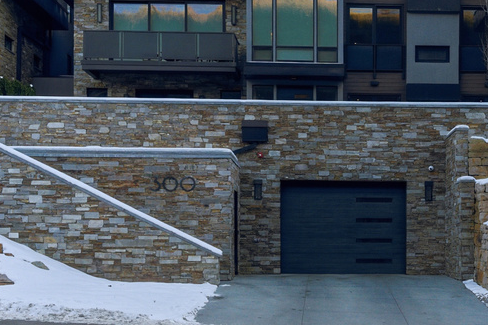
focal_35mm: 63
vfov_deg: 20.9
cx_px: 372
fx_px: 854
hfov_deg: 31.3
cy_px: 2
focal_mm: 30
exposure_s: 1/8000
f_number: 5
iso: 500
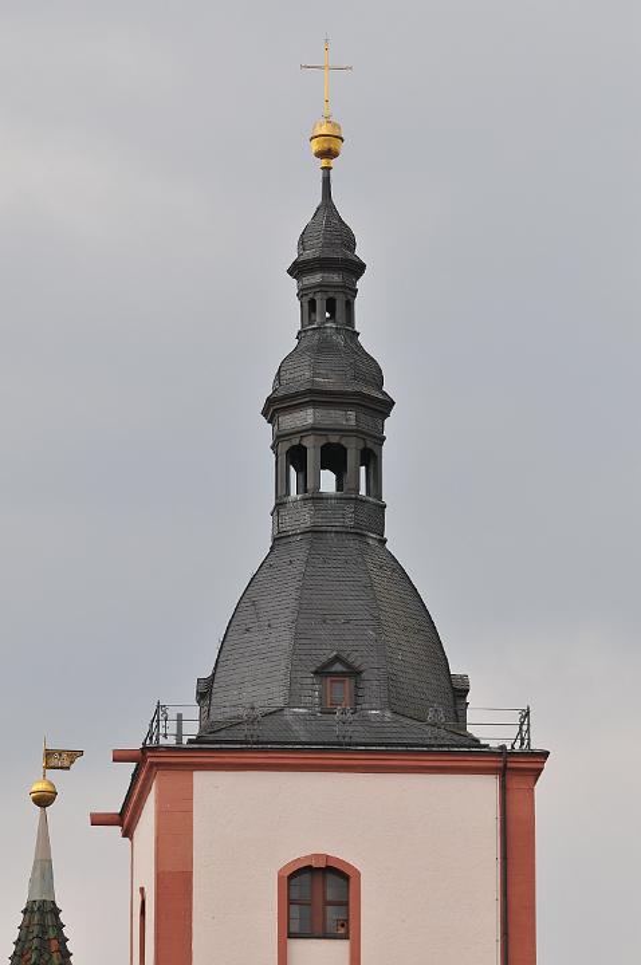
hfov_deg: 6.1
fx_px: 6026
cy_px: 482
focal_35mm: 225
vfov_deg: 9.2
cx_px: 320
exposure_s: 1/320
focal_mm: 150
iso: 200
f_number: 9
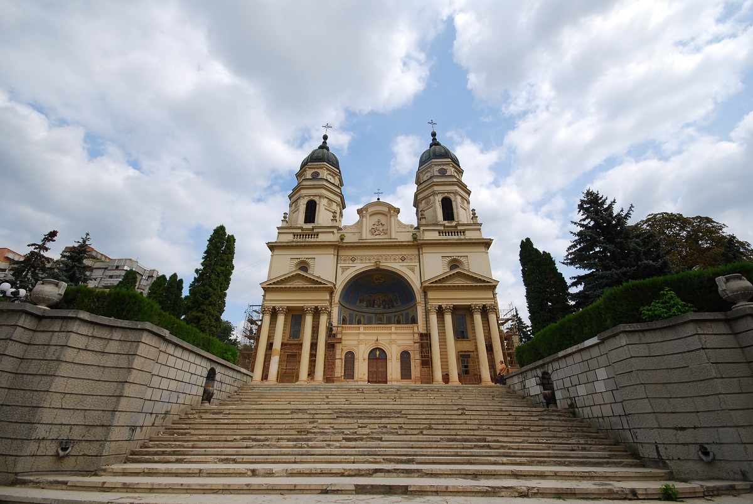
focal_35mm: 15
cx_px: 376
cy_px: 252
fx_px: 314
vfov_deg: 77.5
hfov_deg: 100.3
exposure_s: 1/250
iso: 100
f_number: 8
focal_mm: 10
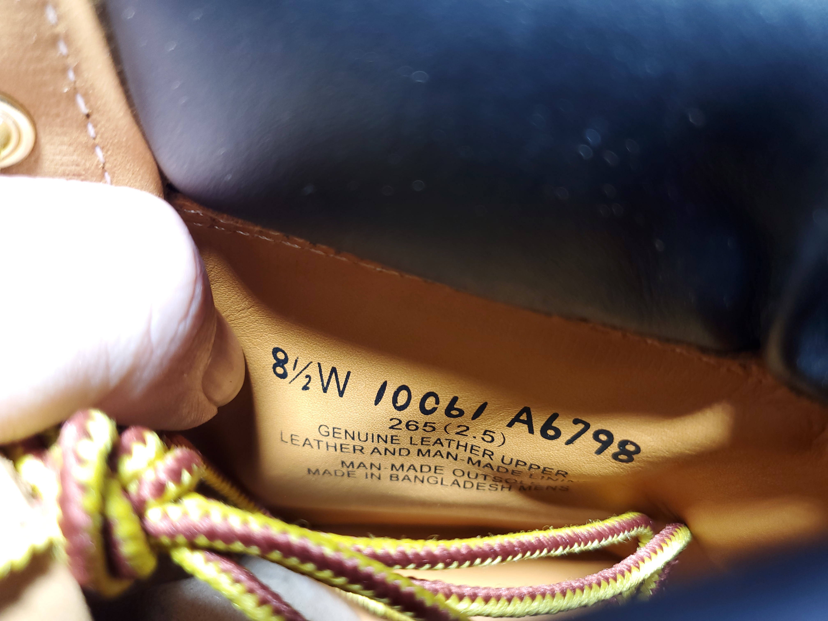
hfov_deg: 67.3
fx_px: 622
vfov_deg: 53.1
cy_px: 310
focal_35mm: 26
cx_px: 414
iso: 64
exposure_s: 1/50
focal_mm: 4.3
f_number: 1.5
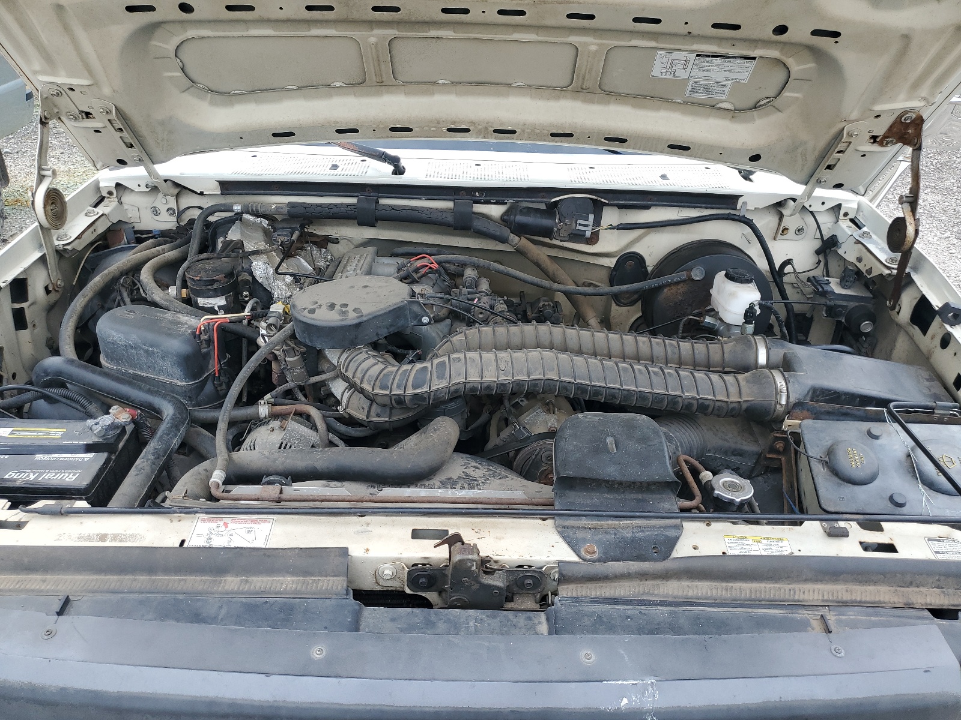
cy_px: 360
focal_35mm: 26
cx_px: 480
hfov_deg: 67.3
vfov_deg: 53.1
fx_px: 722
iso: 50
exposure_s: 1/1250
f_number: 1.5
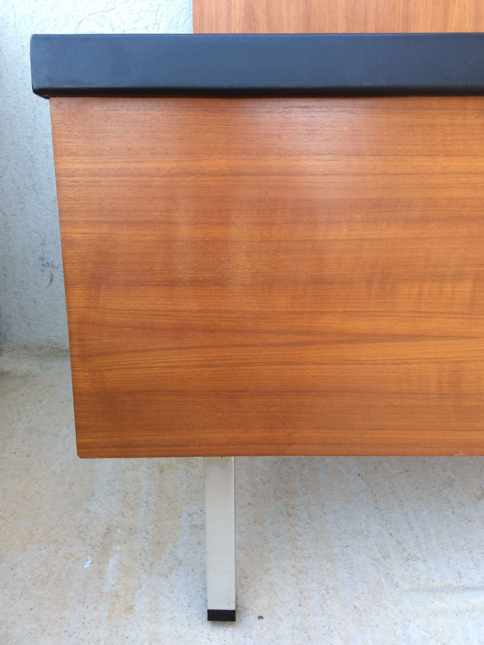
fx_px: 615
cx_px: 244
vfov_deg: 55.4
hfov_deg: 42.9
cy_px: 328
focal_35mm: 33
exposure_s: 1/25
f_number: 2.4
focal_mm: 3.3
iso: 40
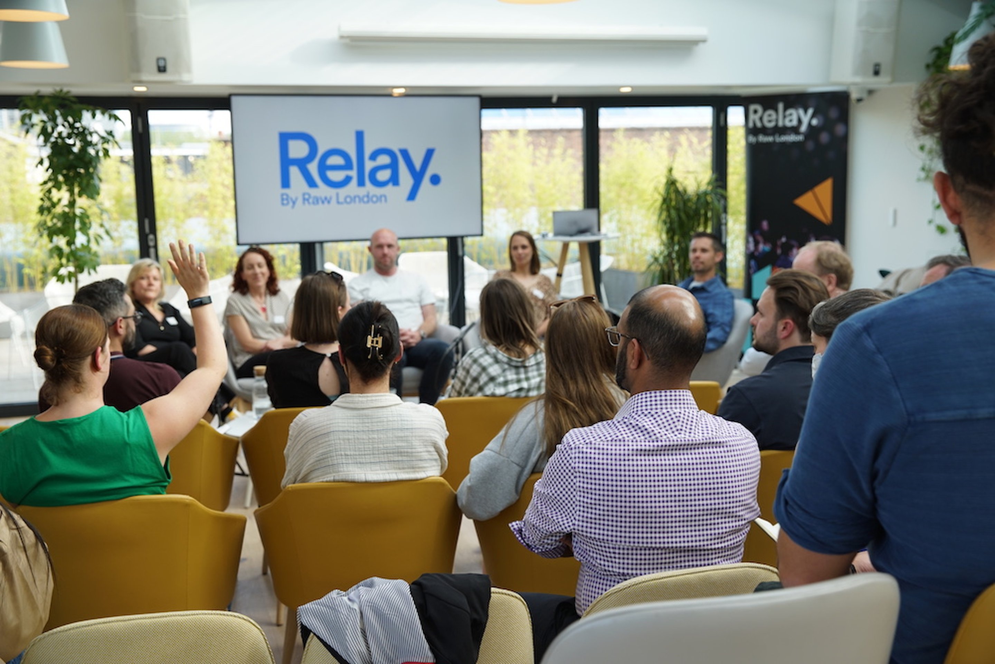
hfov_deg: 46.4
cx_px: 498
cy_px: 332
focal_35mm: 42
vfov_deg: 31.9
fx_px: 1161
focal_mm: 42
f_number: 4
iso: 320
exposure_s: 1/160
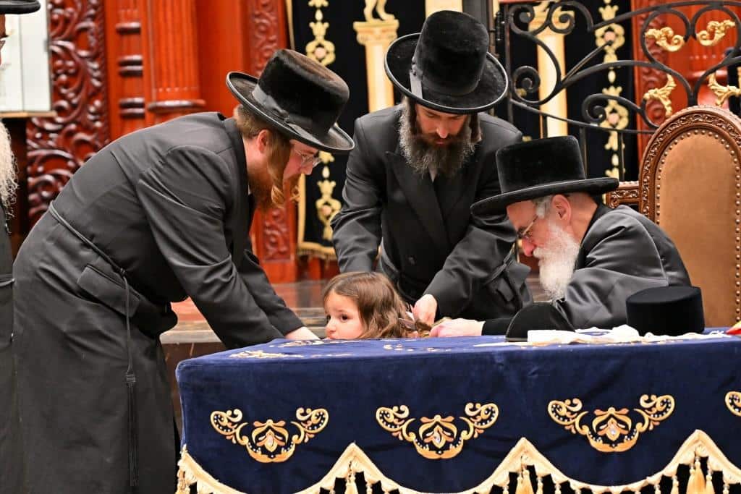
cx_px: 370
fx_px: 2902
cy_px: 247
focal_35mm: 141
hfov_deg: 14.5
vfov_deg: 9.7
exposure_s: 1/160
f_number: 4
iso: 500
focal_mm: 94
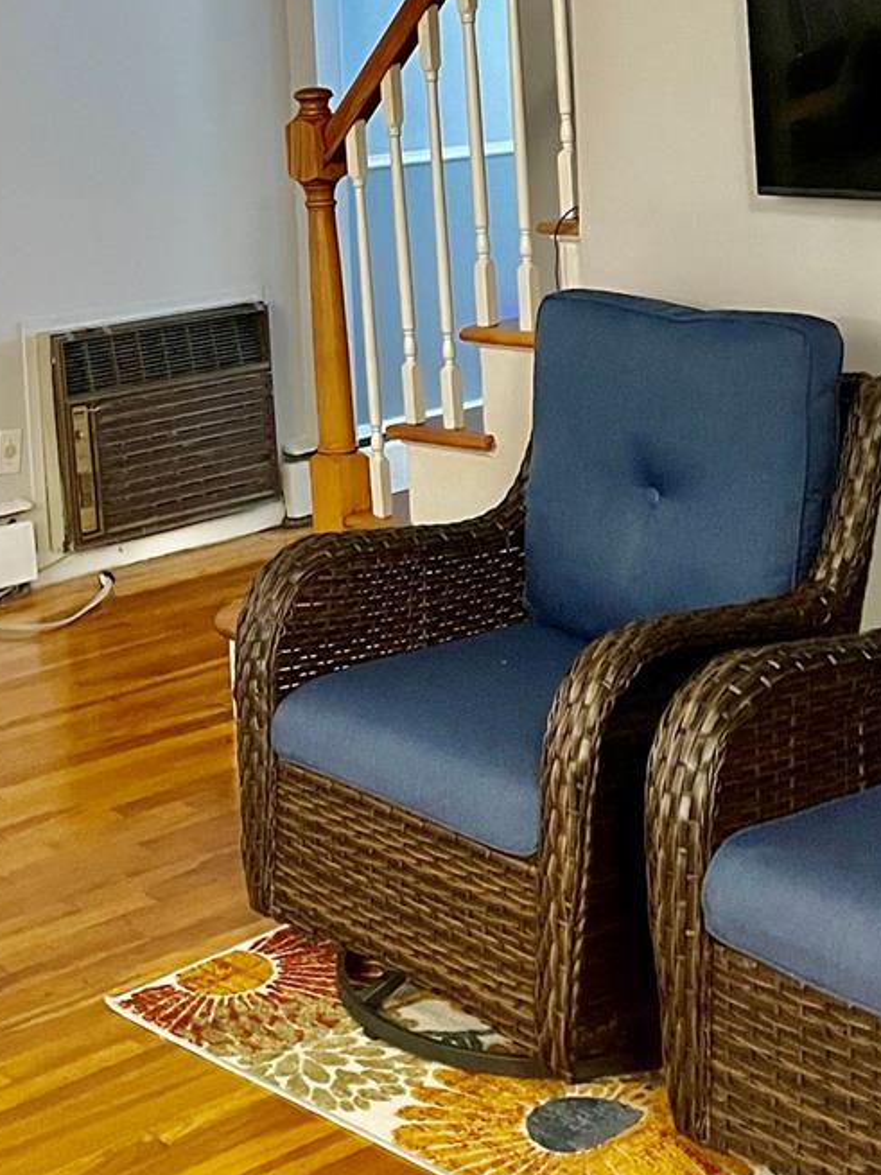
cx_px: 346
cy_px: 300
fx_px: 2071
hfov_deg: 24.0
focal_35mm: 61
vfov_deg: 31.2
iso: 500
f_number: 1.6
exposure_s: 1/30
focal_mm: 4.2
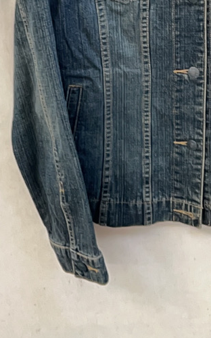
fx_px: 570
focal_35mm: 62
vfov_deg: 30.1
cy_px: -19
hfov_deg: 20.5
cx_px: 194
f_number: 1.6
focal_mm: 5.1
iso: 80
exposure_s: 1/60
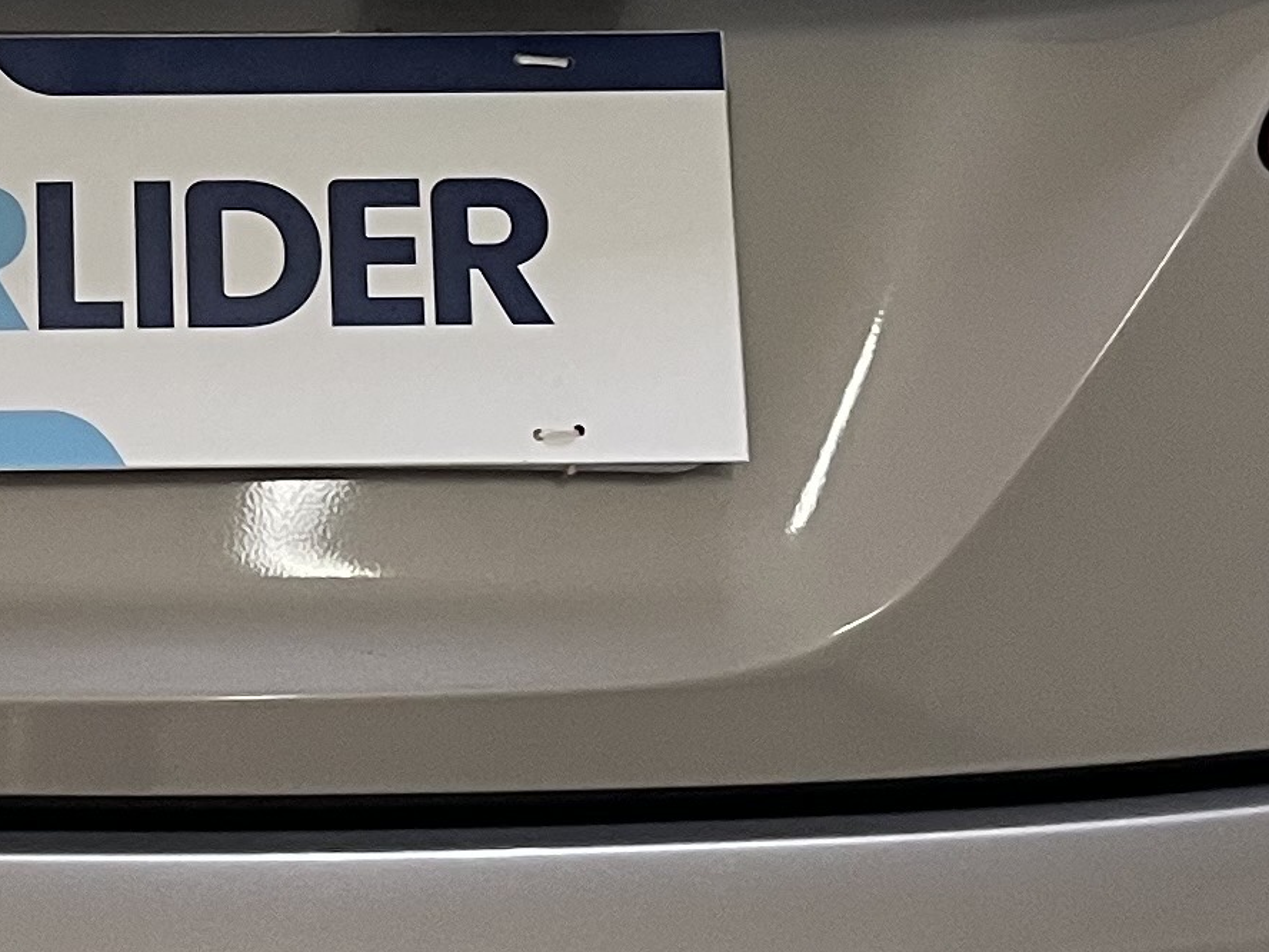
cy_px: 154
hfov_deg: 16.4
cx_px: 14
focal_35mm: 118
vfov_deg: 12.5
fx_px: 4326
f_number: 1.6
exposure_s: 1/60
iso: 125
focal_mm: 5.1
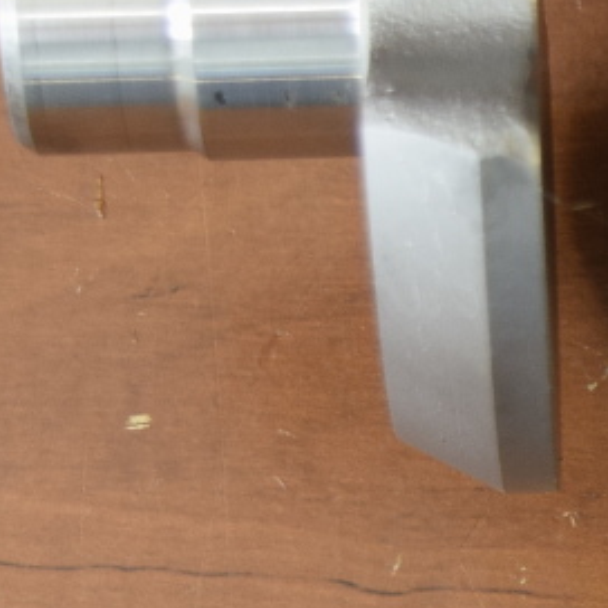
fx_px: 4471
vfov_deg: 7.7
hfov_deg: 7.5
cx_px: 1225
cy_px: 712
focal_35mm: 225
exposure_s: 1/125
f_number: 5.6
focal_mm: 30
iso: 560
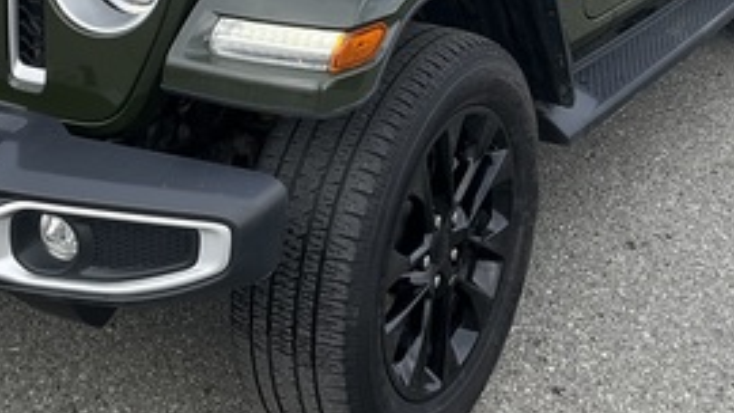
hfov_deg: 28.2
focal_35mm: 75
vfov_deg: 15.6
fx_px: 1460
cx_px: 375
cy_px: -73
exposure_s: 1/509
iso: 25
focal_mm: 3
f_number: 1.8
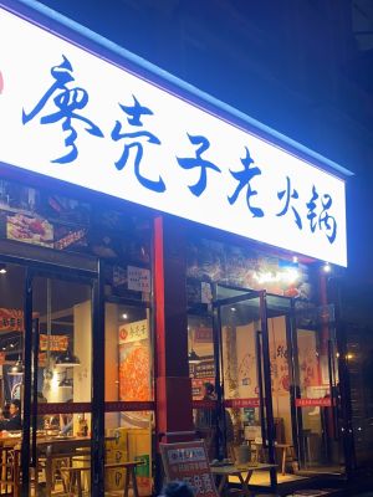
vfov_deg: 32.2
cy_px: 248
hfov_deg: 24.4
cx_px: 186
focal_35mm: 60
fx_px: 862
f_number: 1.8
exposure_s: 1/50
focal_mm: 4.25
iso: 64
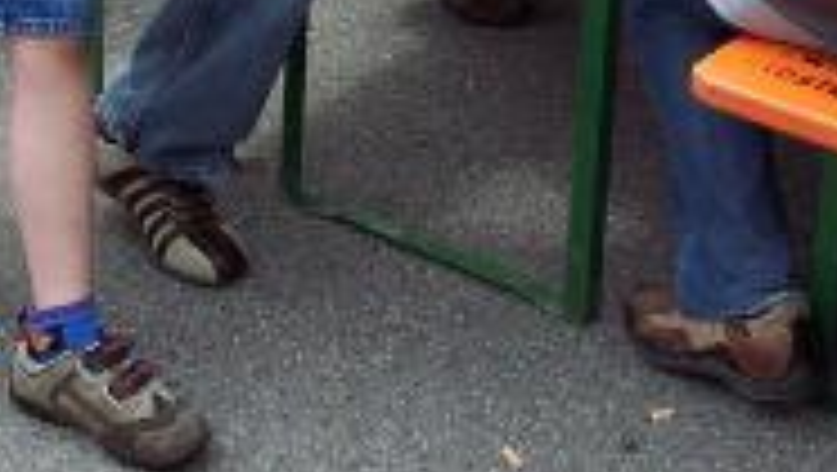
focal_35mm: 114
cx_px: 328
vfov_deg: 10.1
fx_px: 2532
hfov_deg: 18.7
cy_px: -362
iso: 100
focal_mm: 8
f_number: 3.4
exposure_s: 1/500
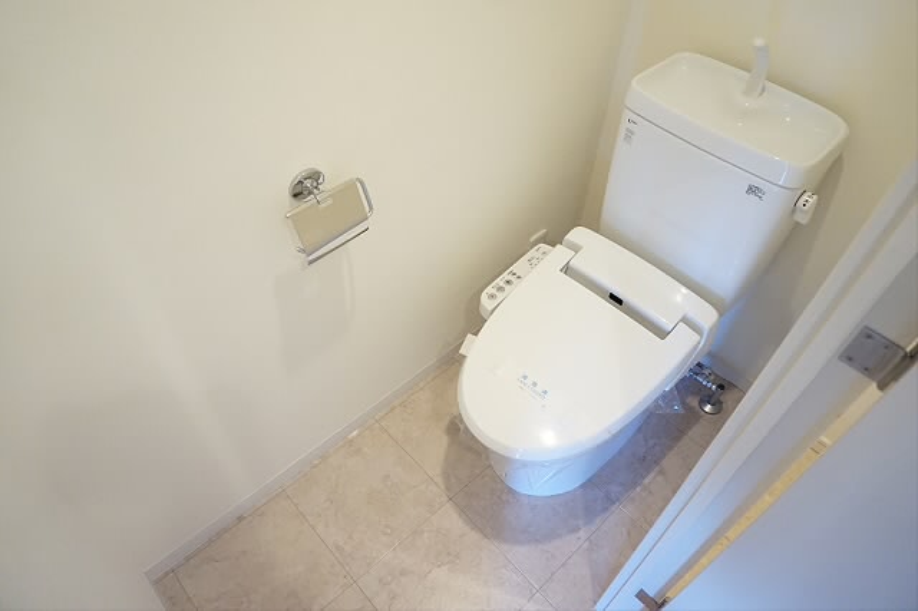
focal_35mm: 24
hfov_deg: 73.8
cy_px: 306
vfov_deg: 53.1
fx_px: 612
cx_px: 459
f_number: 3.5
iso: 2000
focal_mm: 16
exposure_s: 1/160
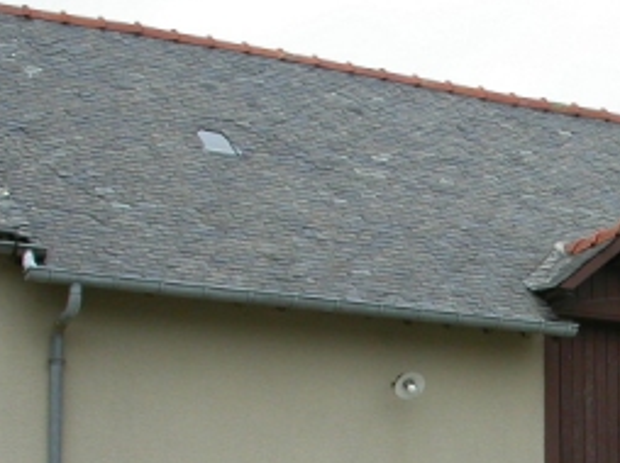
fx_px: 2165
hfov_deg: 16.0
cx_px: 620
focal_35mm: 121
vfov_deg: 12.1
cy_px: 482
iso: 100
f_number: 5
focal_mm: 9.5
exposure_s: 1/147
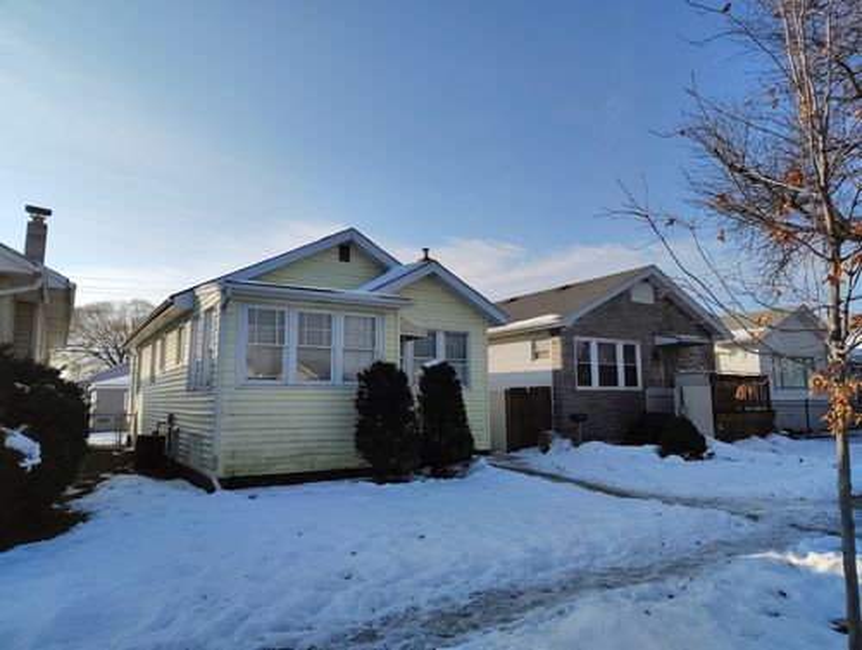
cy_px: 325
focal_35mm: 24
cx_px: 431
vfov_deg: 57.0
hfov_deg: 71.5
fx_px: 599
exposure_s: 1/1653
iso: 100
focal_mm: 5.56
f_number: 1.8
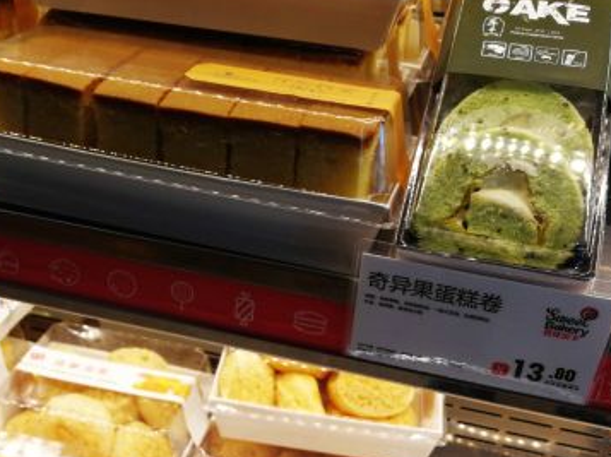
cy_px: 297
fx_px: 935
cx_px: 168
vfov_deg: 27.3
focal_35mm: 53
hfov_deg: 35.6
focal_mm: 3.95
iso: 50
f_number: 2.2
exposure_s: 1/100
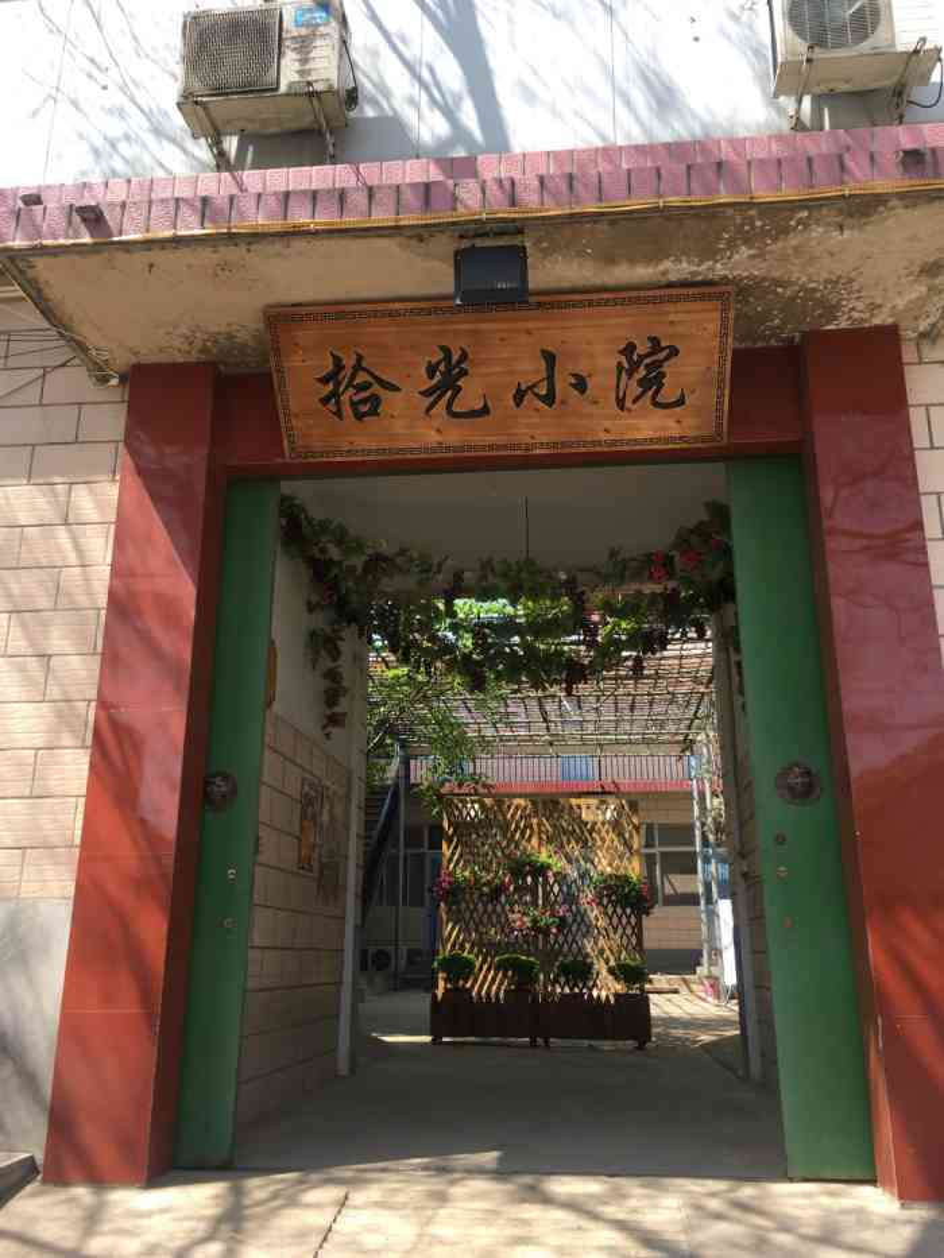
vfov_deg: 61.7
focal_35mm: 29
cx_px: 472
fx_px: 1054
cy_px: 629
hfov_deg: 48.2
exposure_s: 1/442
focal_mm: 4.15
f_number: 2.2
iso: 25
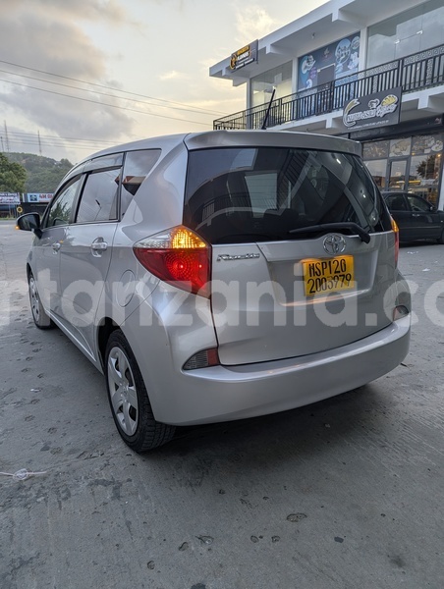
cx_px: 222
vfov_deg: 71.5
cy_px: 294
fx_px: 409
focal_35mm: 24
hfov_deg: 57.0
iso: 40
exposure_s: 1/338
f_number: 1.85
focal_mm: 6.81
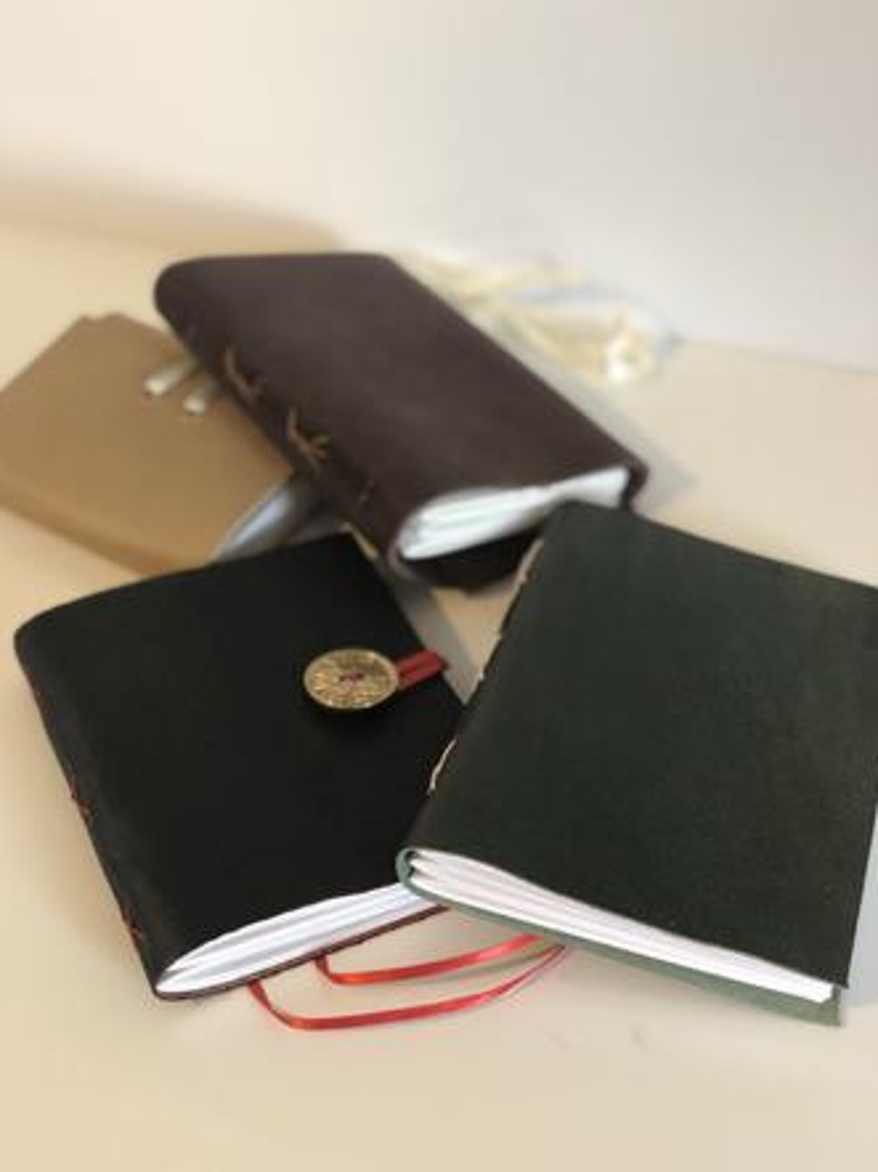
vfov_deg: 36.2
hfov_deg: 27.5
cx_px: 440
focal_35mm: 53
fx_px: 1794
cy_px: 589
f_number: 2.4
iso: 125
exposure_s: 1/25
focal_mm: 6
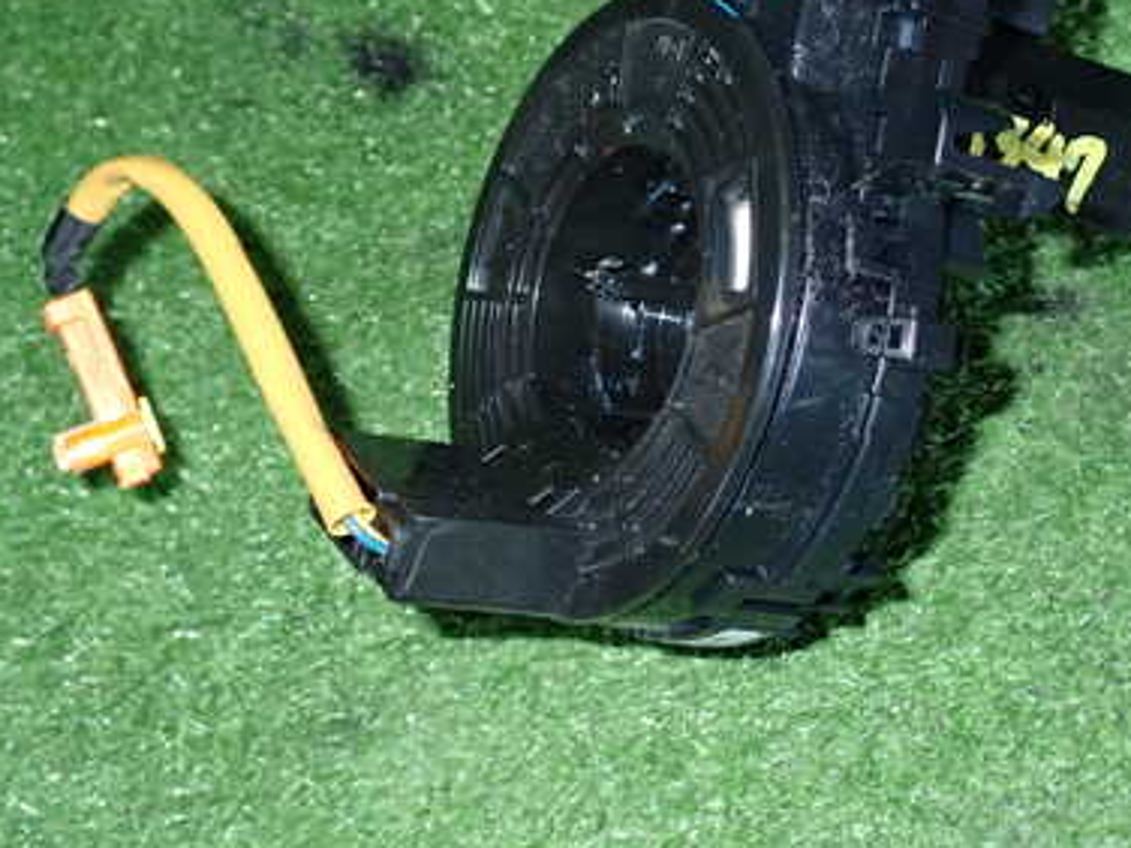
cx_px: 635
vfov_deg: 28.5
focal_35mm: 51
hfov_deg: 37.4
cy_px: 328
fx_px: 1666
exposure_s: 1/30
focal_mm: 5.79
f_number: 7.1
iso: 250
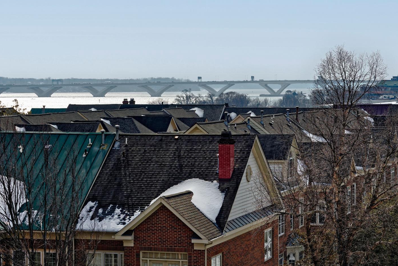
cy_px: 108
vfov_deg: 13.4
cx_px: 238
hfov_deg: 20.0
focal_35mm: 102
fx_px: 1128
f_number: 11
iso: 320
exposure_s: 1/1000
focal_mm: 70
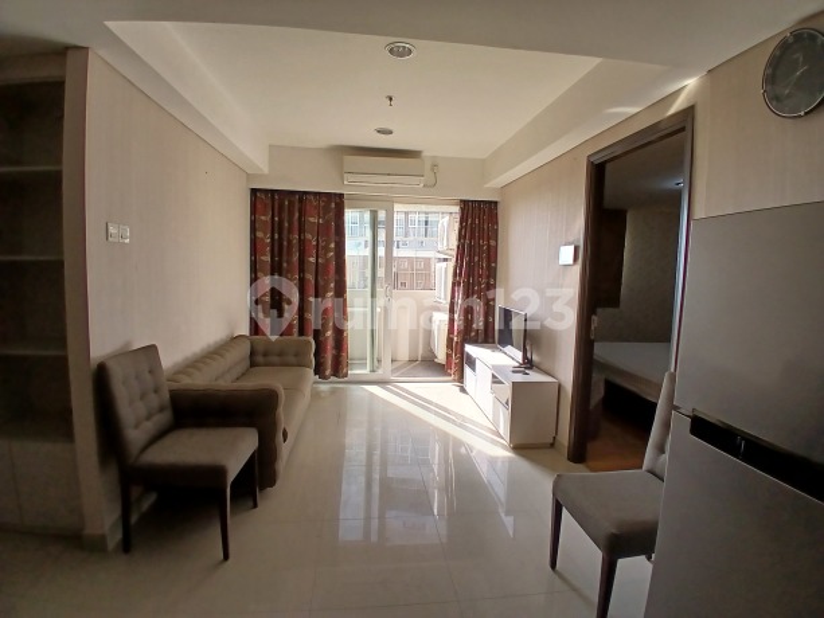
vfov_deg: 74.7
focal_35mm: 17
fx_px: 405
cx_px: 412
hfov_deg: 91.0
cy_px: 309
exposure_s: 1/118
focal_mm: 1.4
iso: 50
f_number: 2.2
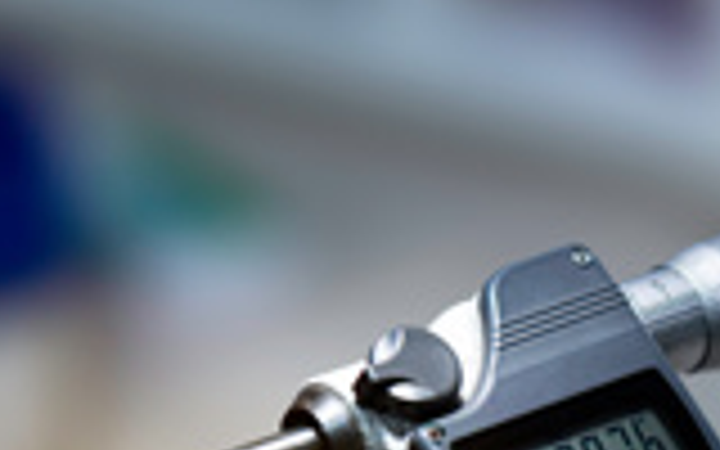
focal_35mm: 450
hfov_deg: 4.7
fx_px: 8838
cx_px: 446
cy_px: 346
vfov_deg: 2.9
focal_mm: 105
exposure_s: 1/10
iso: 100
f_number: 4.5
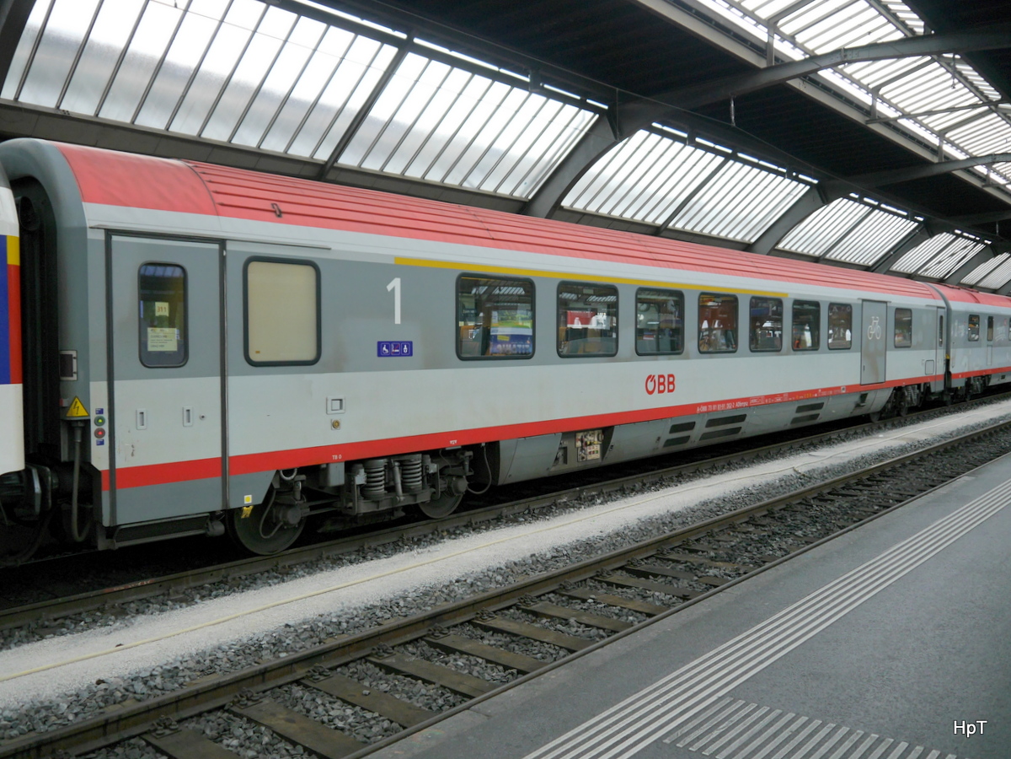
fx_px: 876
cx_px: 506
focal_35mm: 30
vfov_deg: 46.8
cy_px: 380
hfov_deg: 60.0
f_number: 3.6
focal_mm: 15
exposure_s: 1/60
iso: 320
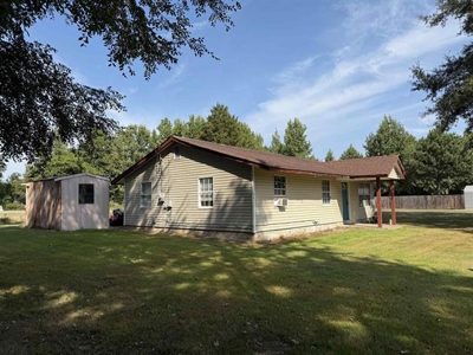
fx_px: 328
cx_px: 236
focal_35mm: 24
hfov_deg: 71.6
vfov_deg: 56.8
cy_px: 178
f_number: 1.78
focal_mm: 6.76
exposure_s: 1/4167
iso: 80
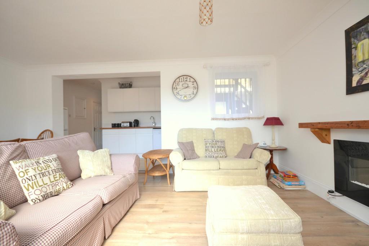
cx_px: 184
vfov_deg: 77.3
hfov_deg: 100.4
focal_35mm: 15
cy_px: 123
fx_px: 154
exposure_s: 1/100
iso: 400
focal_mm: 10
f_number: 5
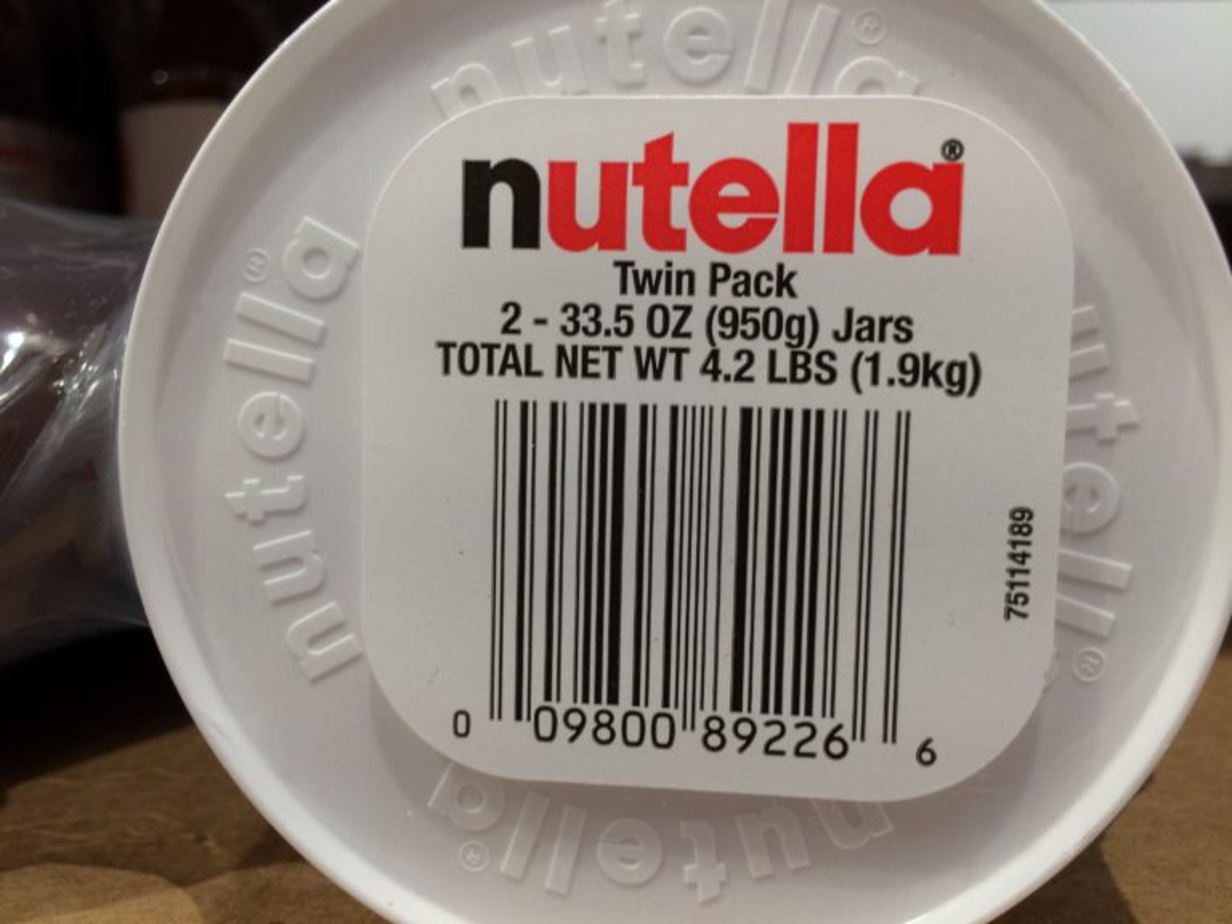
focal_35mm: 29
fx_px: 1032
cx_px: 616
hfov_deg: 61.7
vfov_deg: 48.2
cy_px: 462
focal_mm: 4.15
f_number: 2.2
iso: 80
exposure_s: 1/33
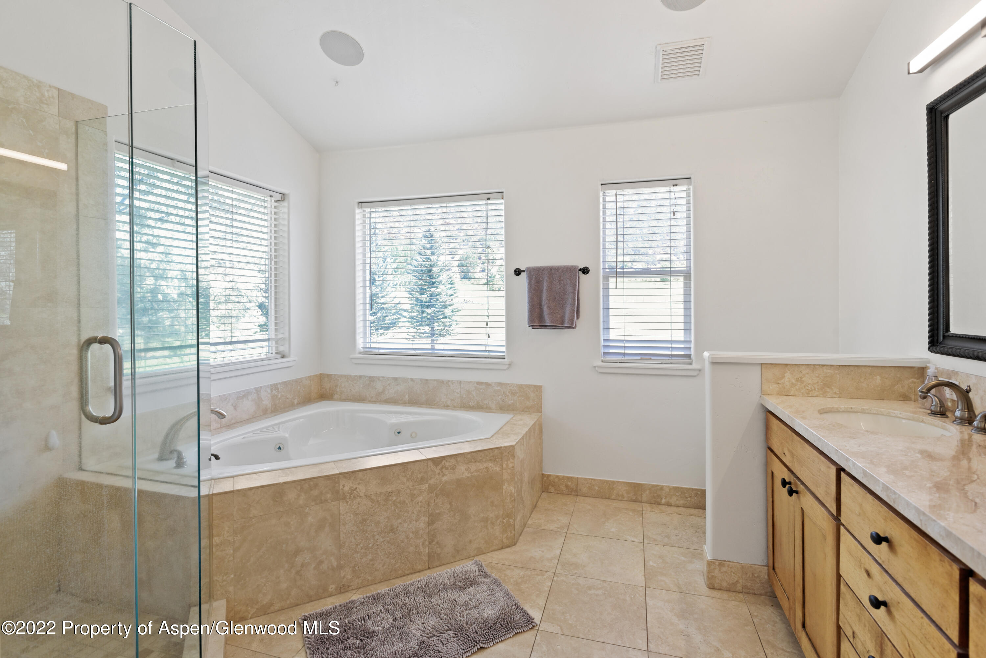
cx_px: 493
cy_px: 329
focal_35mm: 17
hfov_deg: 93.3
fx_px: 466
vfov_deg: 70.5
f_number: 7.1
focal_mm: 17
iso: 500
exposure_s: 1/25
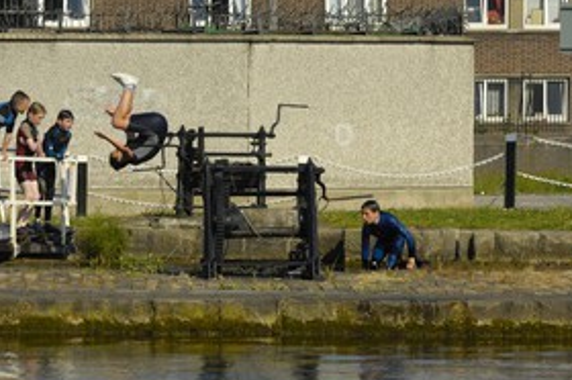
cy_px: 110
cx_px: 181
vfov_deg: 3.4
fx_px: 6443
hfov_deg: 5.1
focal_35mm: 406
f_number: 9.5
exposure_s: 1/400
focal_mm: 180
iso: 100
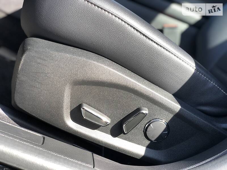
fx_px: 341
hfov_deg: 36.8
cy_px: 85
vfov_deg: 28.0
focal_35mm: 52
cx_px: 114
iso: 20
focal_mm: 6
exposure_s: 1/120
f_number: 2.4
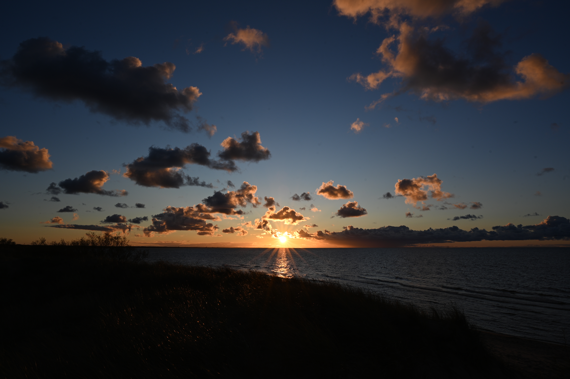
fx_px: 380
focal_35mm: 24
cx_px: 285
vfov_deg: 53.1
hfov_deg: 73.8
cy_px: 190
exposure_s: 1/100
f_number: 16
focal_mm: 24
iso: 110
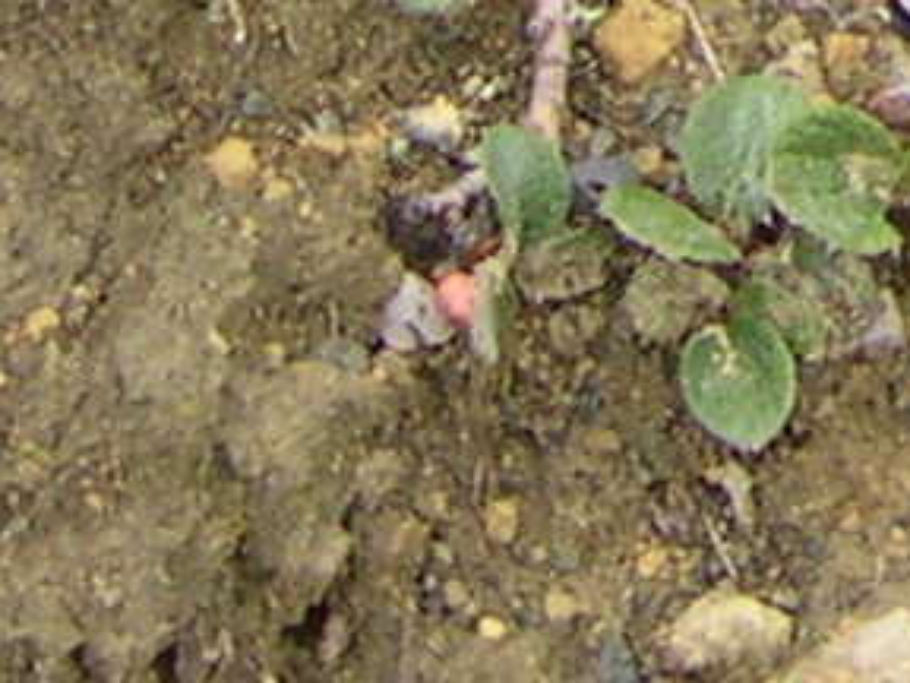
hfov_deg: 6.2
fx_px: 7887
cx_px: 2420
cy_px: -1353
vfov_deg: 4.7
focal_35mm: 300
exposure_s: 1/138
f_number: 2.8
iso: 100
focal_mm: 8
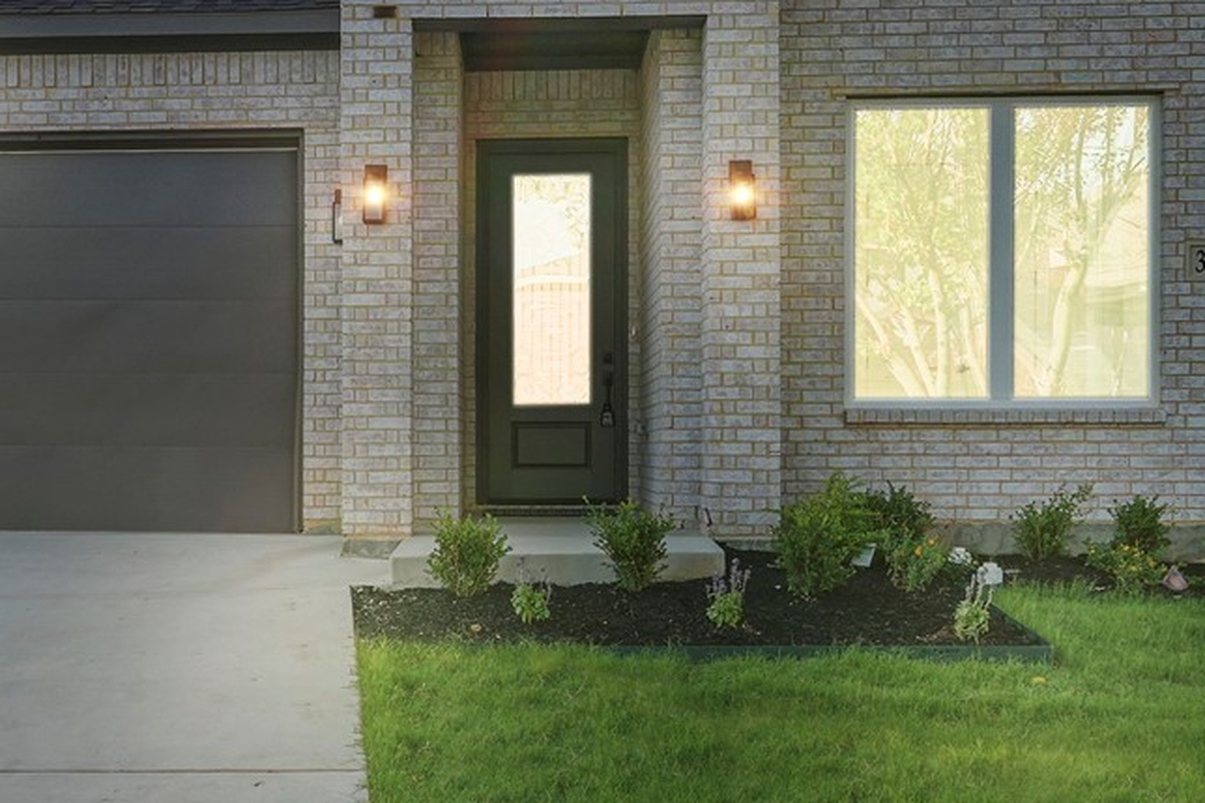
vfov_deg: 24.2
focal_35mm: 56
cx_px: 427
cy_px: 301
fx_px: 1863
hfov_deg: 35.6
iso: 125
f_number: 7.1
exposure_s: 1/40
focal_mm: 11
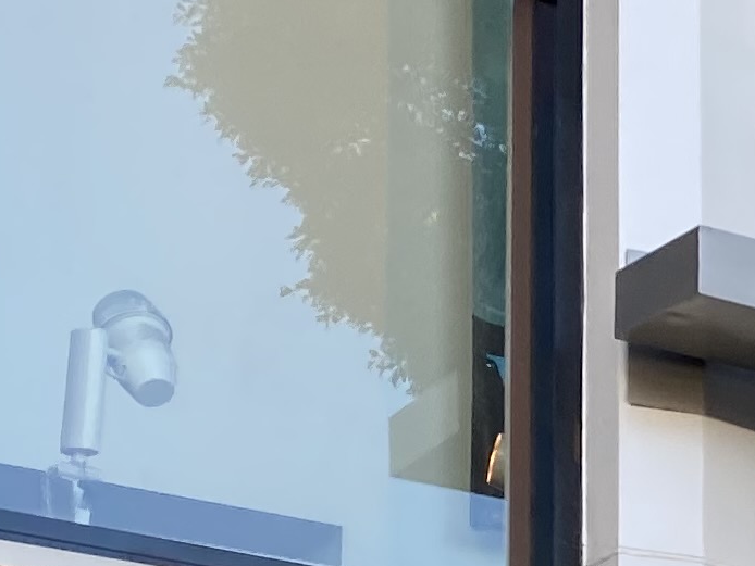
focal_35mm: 151
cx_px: 1224
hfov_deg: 12.3
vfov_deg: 9.5
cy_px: 878
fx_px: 3295
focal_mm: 4.25
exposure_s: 1/228
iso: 32
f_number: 1.8
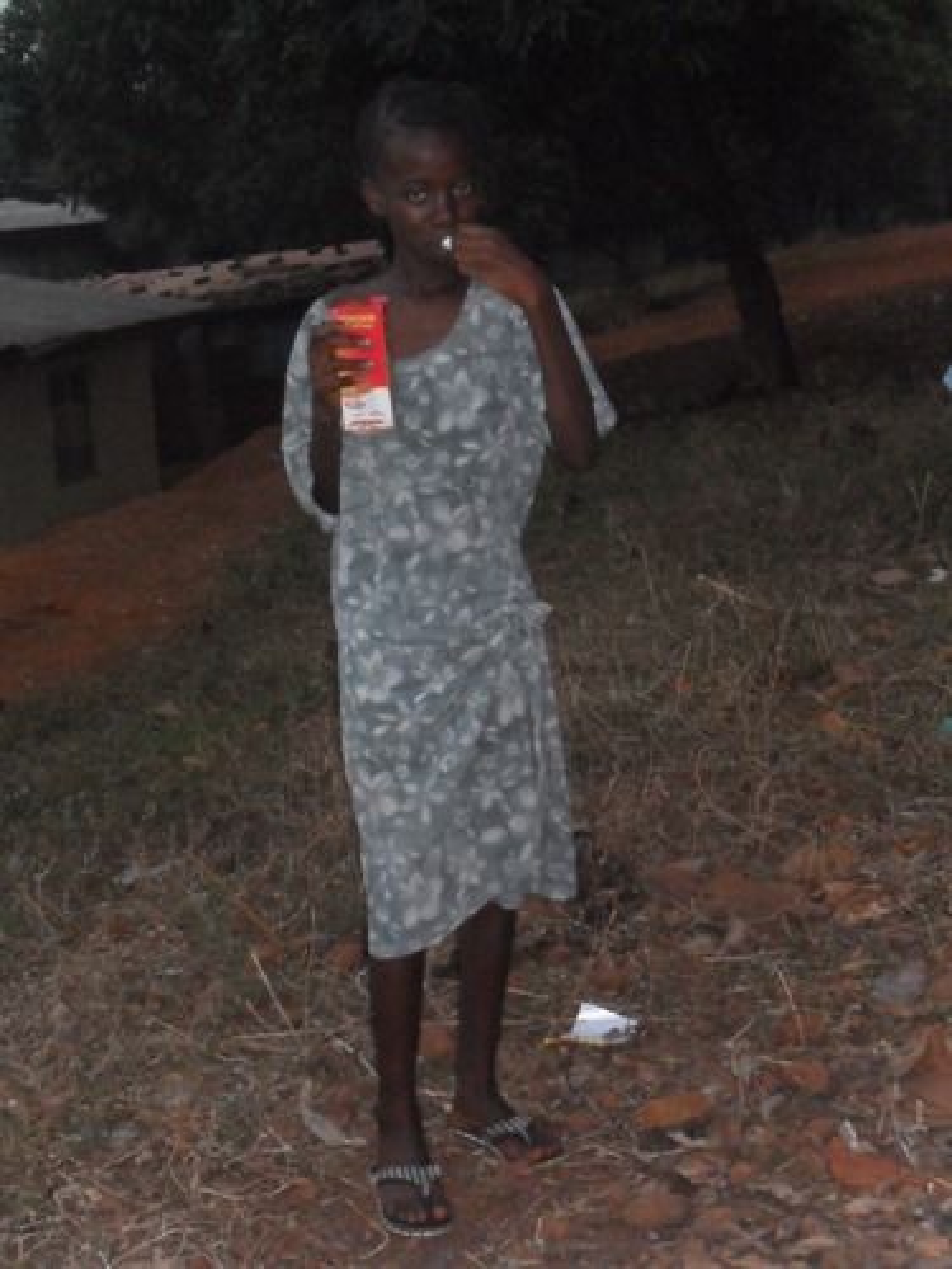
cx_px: 476
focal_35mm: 52
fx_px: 1907
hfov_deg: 28.0
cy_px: 634
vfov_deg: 36.8
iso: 400
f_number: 5
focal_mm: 9.3
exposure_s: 1/60
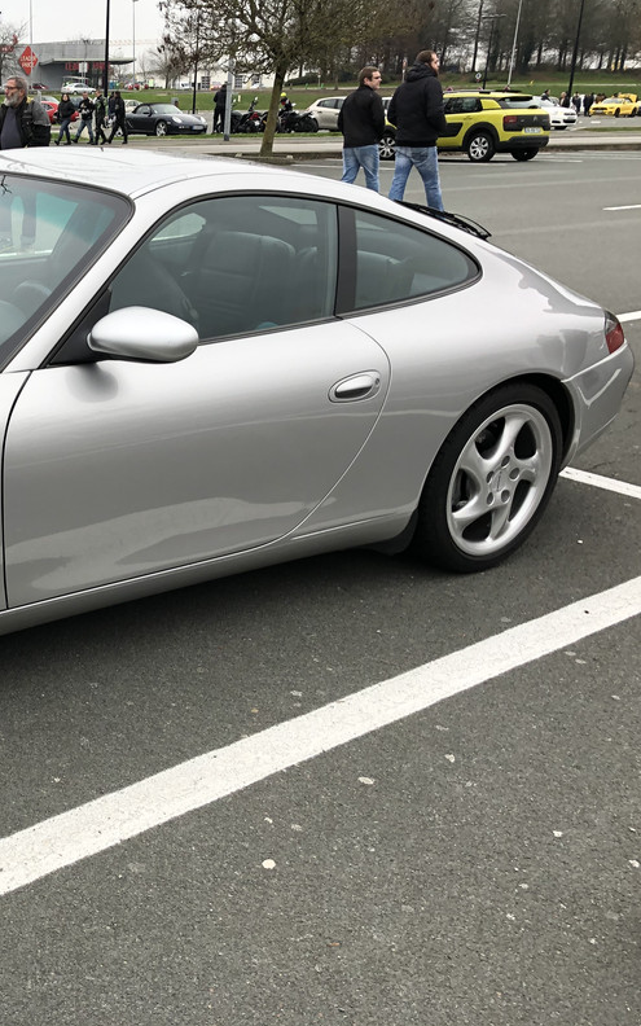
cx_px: -34
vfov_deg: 49.3
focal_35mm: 40
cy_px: 514
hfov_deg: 29.4
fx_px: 1118
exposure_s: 1/174
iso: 20
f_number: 1.8
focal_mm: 3.99
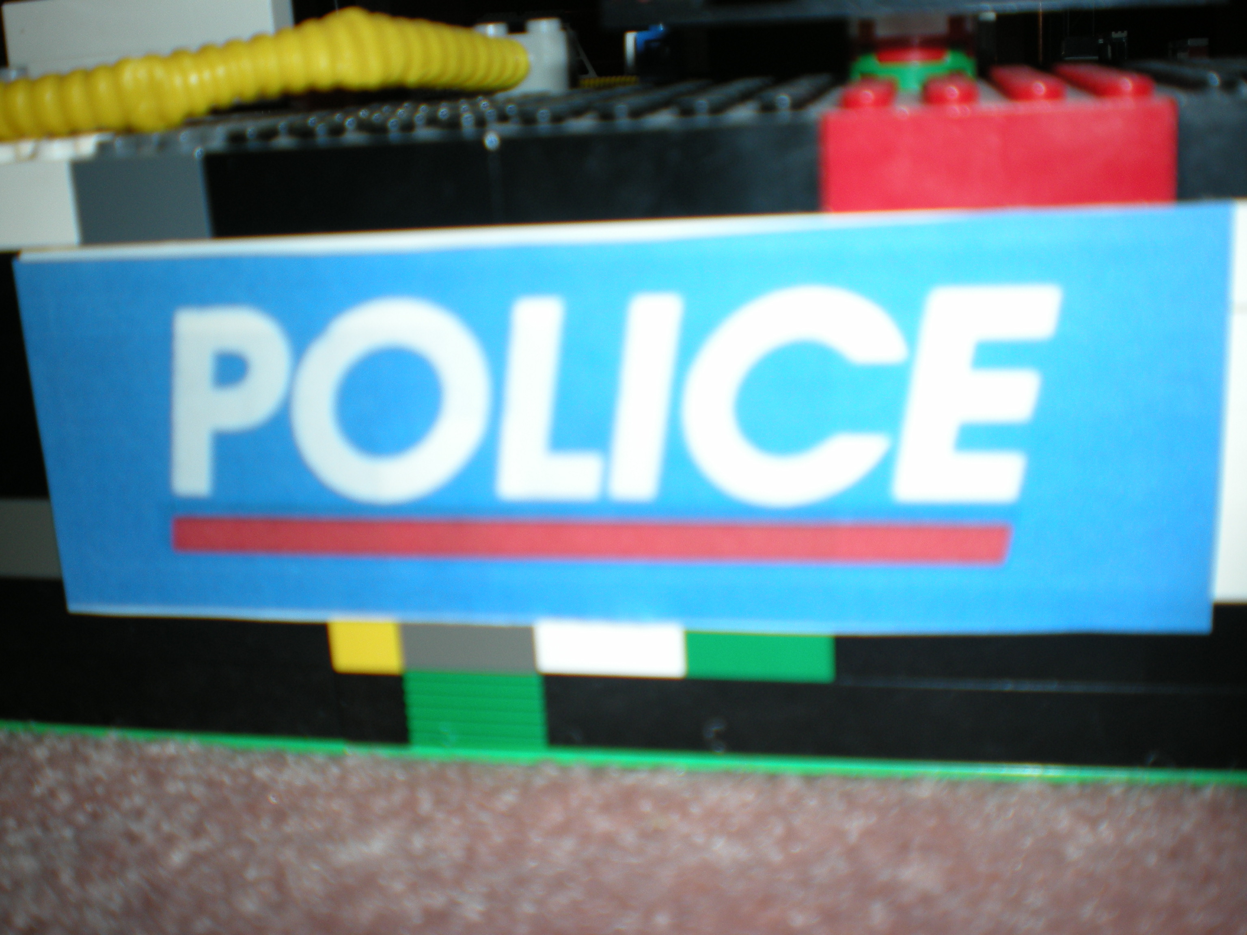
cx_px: 624
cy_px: 468
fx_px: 1369
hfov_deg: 49.0
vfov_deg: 37.7
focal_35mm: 38
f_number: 3.1
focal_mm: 6.3
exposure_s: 1/60
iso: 64
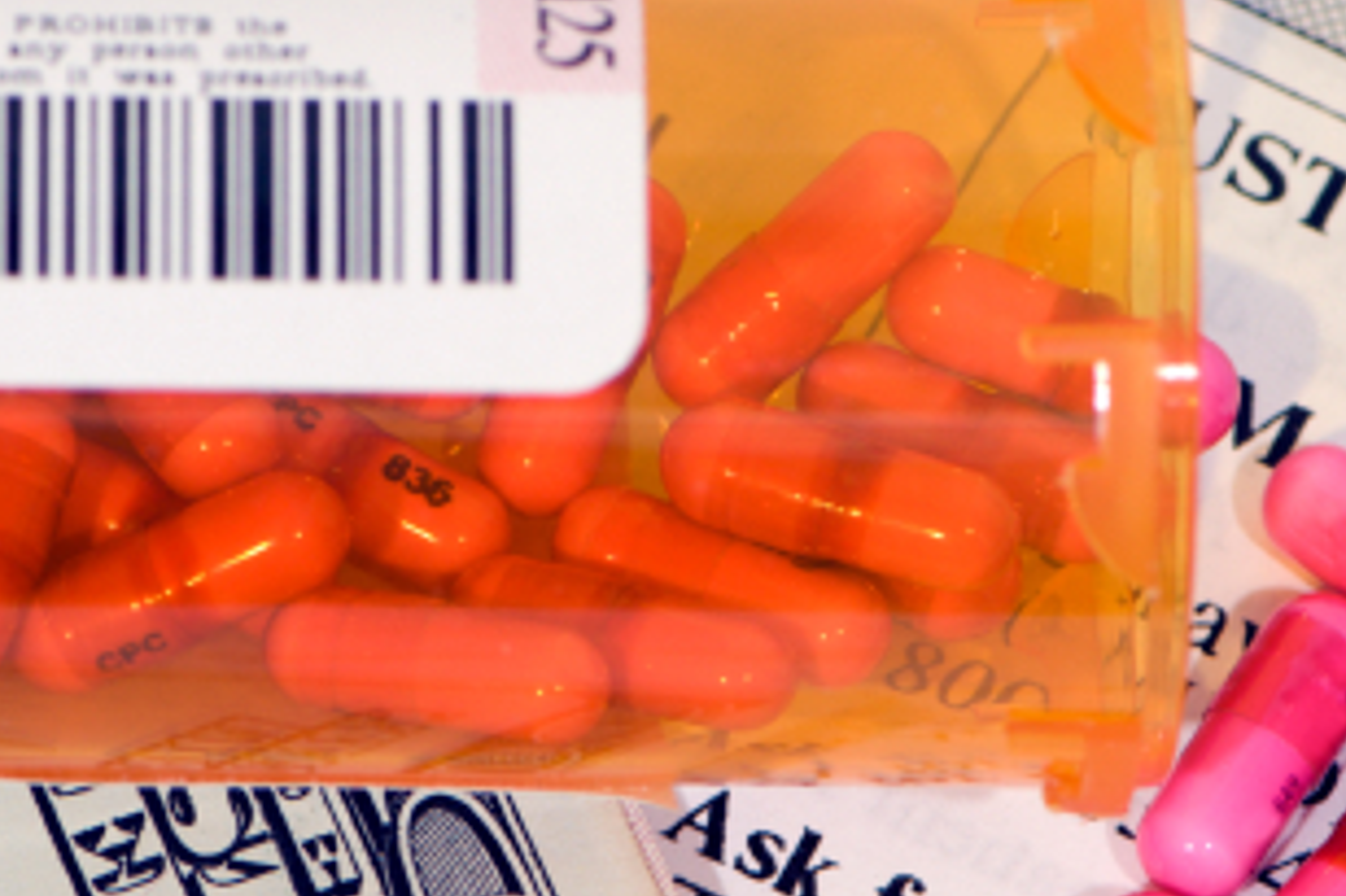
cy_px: 452
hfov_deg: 4.7
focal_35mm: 434
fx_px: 16232
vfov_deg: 3.2
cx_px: 640
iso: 100
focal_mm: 105
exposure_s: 1/250
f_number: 8
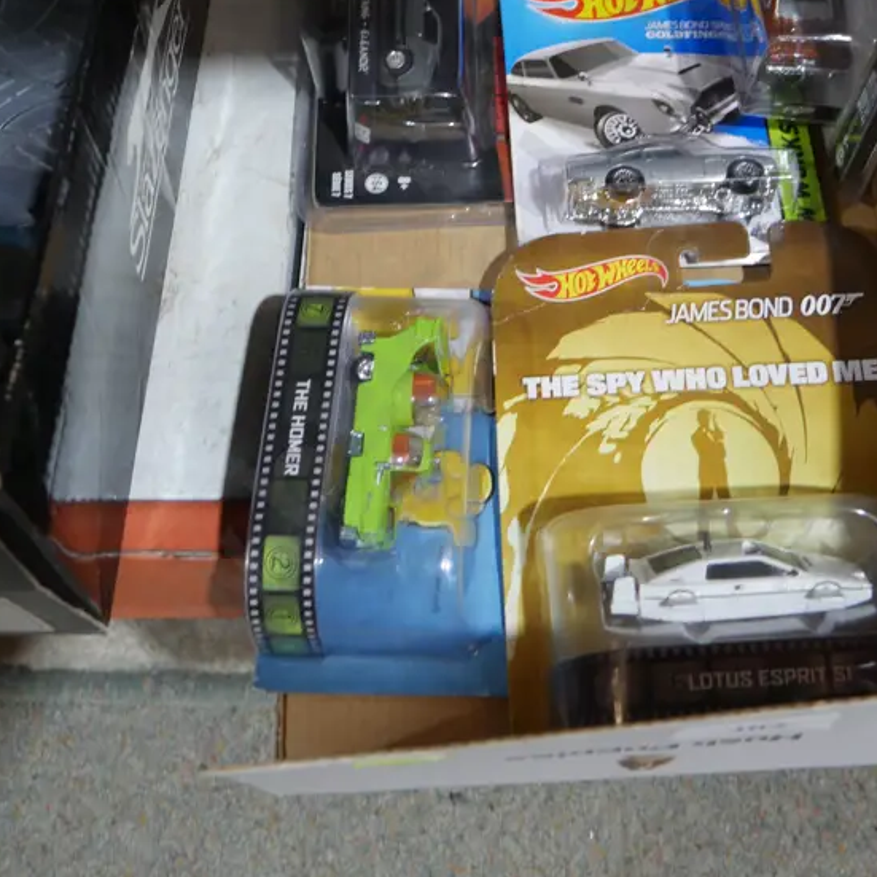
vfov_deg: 35.5
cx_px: 544
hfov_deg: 36.6
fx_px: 1319
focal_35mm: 46
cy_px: 164
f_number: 3.5
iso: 320
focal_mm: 14
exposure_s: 1/60
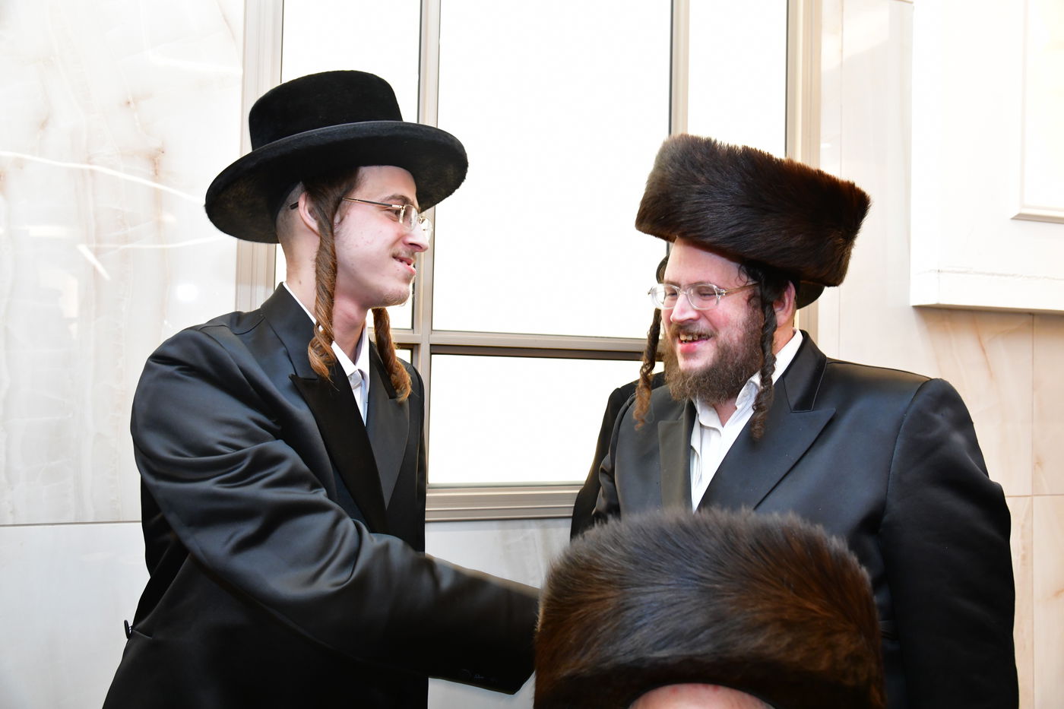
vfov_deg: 41.1
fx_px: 946
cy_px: 354
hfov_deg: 58.7
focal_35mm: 32
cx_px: 532
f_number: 5.6
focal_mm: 32
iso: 3200
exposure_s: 1/100
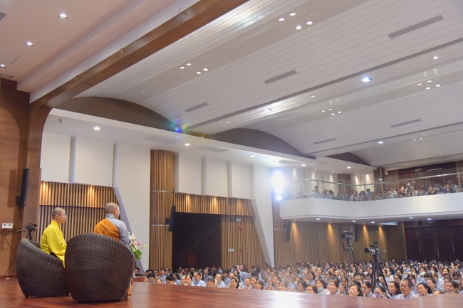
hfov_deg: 50.7
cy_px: 154
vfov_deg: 35.0
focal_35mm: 38
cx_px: 232
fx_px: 489
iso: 1250
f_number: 5
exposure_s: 1/100
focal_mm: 38
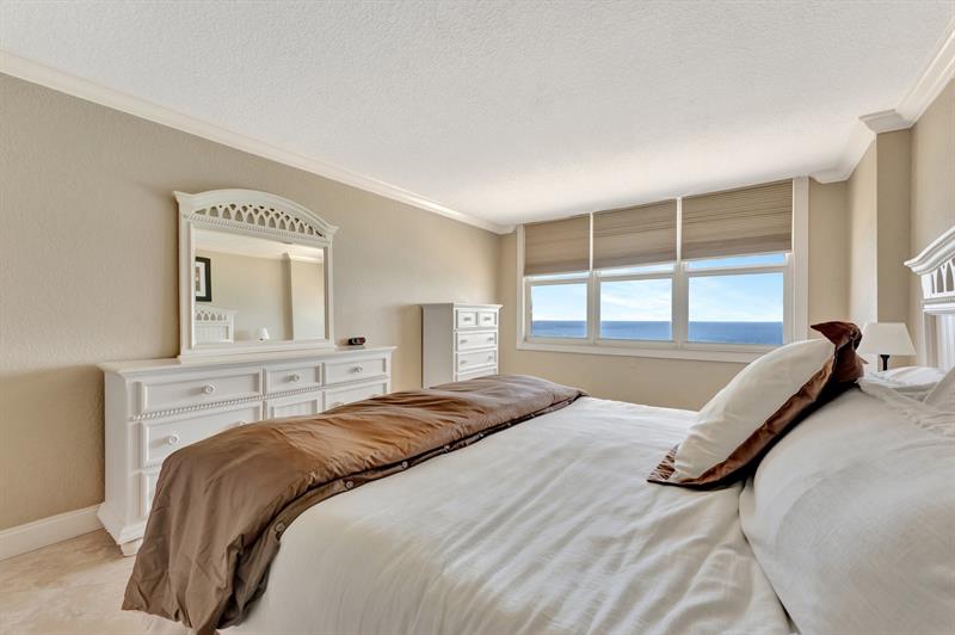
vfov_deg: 81.1
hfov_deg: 104.3
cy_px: 318
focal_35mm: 14
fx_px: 371
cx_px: 478
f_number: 8
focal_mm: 14
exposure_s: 1/25
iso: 400
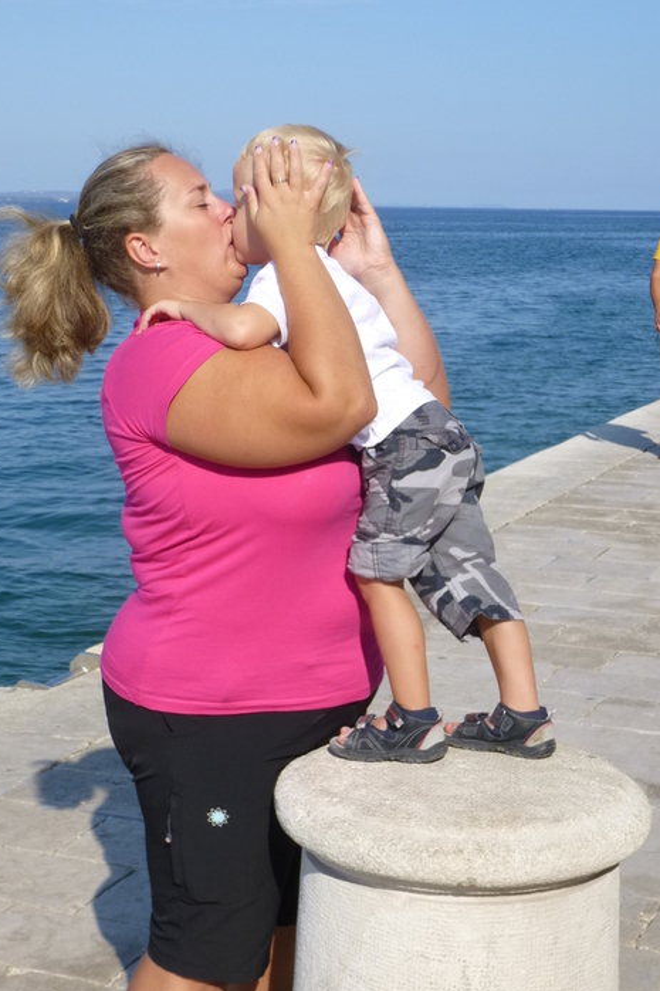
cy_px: 510
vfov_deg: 32.4
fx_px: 1706
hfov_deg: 21.9
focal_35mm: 62
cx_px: 336
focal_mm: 9.2
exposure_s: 1/640
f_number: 4.1
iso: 100
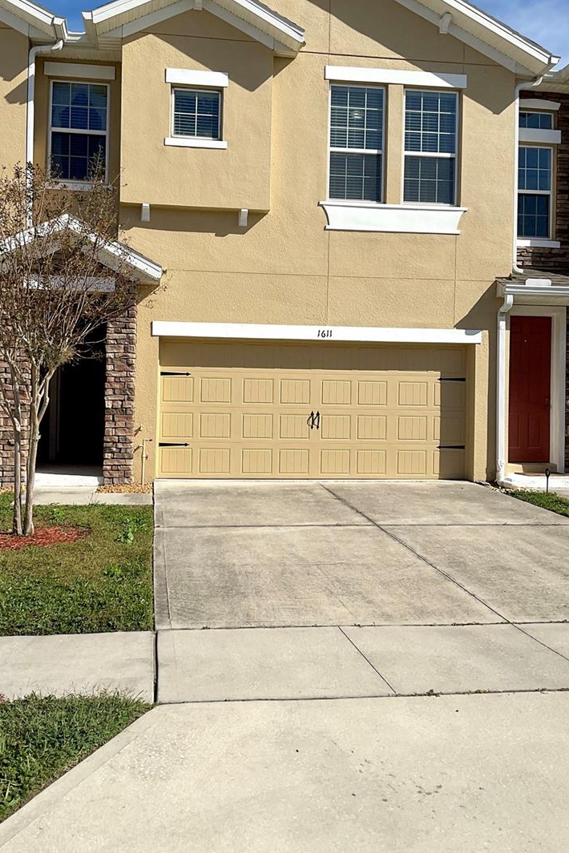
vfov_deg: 55.8
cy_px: 405
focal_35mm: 34
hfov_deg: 38.9
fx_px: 806
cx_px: 262
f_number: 1.8
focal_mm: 3
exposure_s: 1/3534
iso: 16
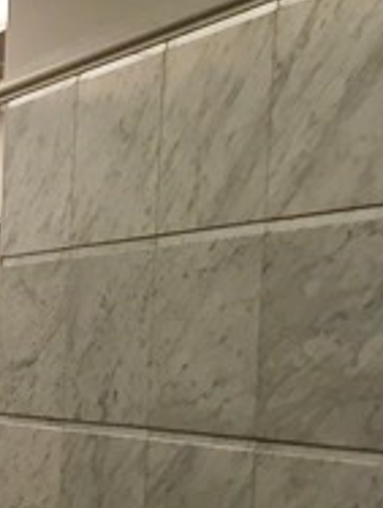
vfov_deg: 19.5
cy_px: 429
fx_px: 1456
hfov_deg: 14.0
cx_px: -206
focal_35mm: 99
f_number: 2.2
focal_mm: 4.15
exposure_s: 1/30
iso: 32
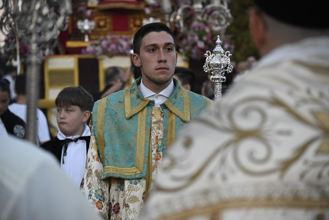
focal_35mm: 172
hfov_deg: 11.9
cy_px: 110
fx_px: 1576
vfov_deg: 8.0
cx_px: 164
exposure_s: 1/320
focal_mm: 115
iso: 2500
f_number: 5.6
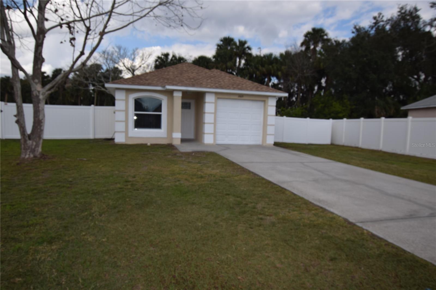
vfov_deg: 56.1
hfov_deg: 77.3
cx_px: 218
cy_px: 145
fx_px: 272
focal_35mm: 22
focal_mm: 15
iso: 100
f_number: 10
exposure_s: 1/200
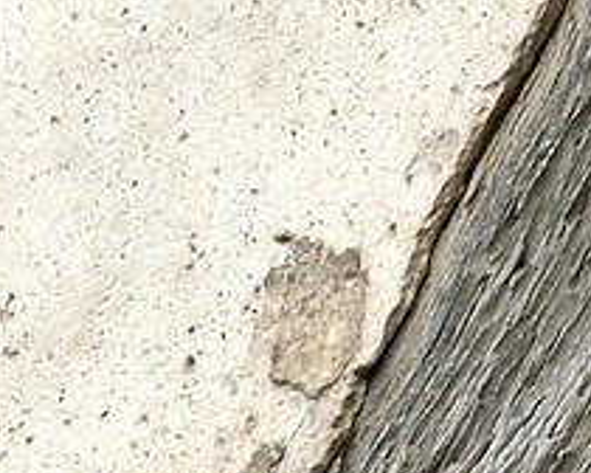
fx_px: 35647
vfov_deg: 0.8
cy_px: -2520
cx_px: 1902
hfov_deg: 0.9
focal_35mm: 2038
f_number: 10
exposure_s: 1/160
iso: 800
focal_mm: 190
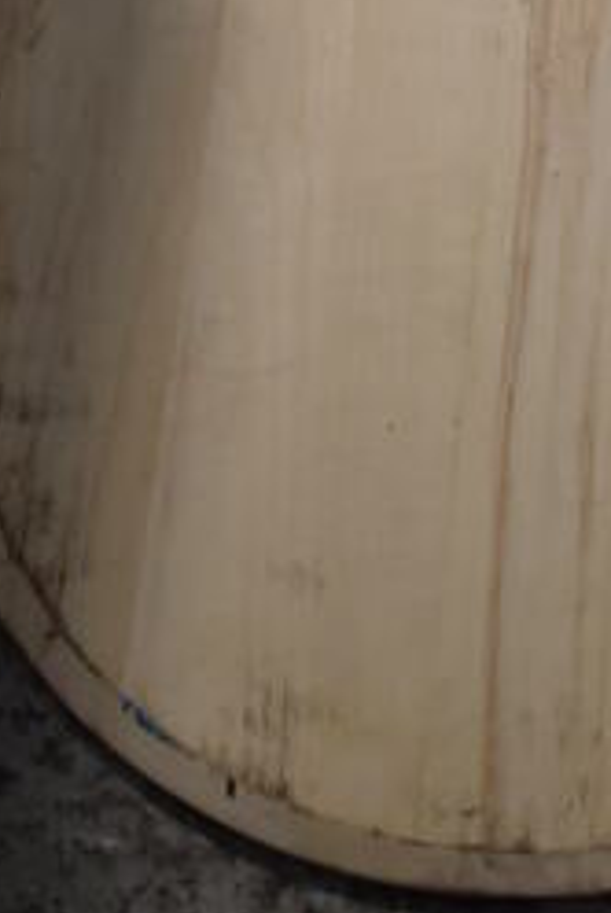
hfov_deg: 9.7
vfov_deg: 14.1
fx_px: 3499
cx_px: 887
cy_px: -352
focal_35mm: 138
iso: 1000
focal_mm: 25
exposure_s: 1/125
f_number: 4
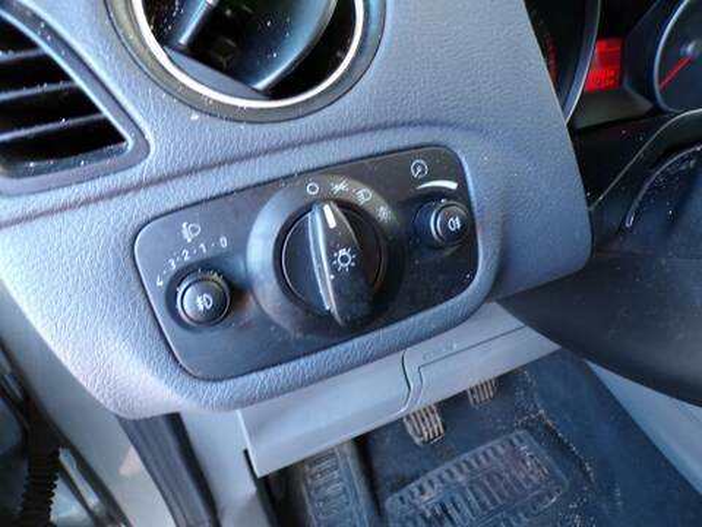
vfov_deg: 56.8
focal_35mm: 24
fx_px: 487
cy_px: 264
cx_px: 351
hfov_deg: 71.6
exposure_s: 1/17
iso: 239
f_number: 3
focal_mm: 4.3
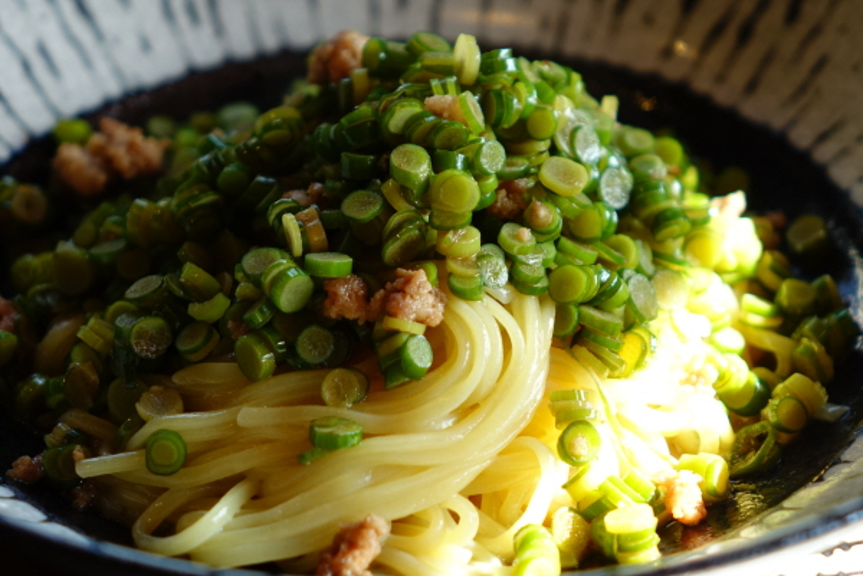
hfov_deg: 16.0
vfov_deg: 10.7
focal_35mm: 128
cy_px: 288
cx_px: 432
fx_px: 3068
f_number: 2.8
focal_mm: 47.05
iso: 200
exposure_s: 1/160
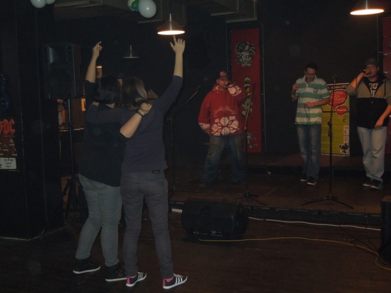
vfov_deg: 33.6
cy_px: 146
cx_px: 196
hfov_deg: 43.9
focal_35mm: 43
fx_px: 486
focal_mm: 7.8
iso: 800
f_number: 3.9
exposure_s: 1/30
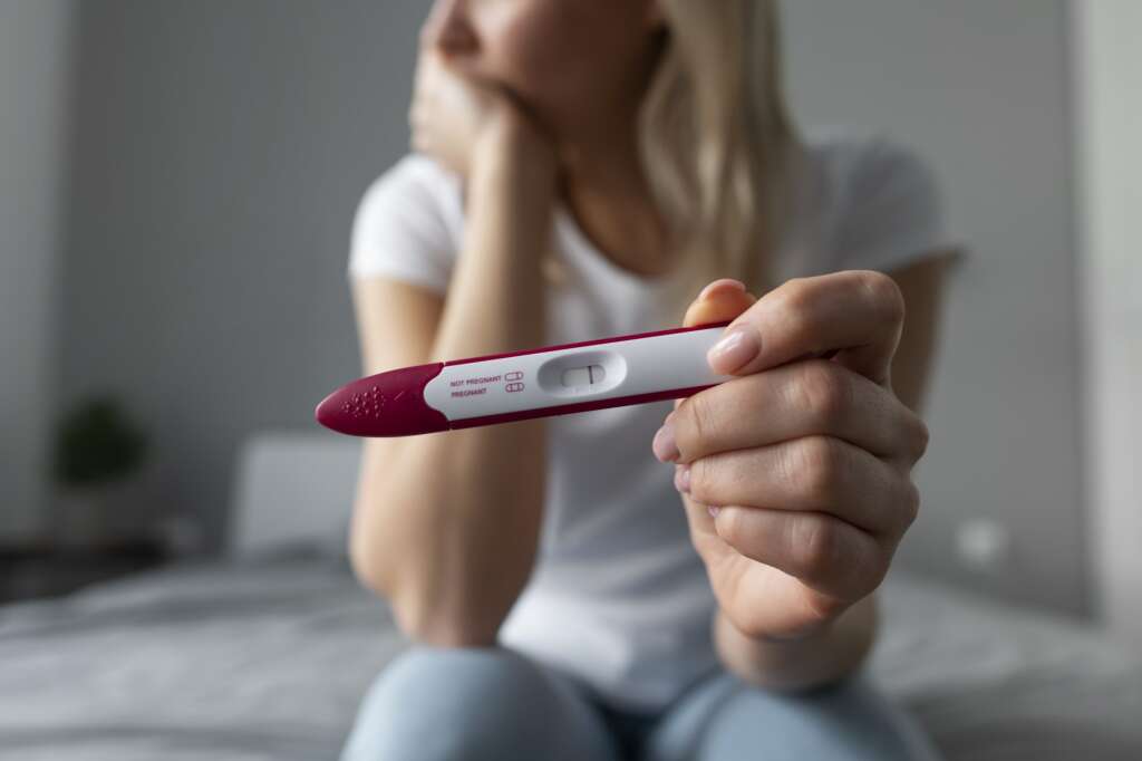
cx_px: 571
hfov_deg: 65.5
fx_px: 888
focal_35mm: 28
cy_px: 380
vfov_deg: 46.4
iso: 320
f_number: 3.5
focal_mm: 28
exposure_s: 1/125
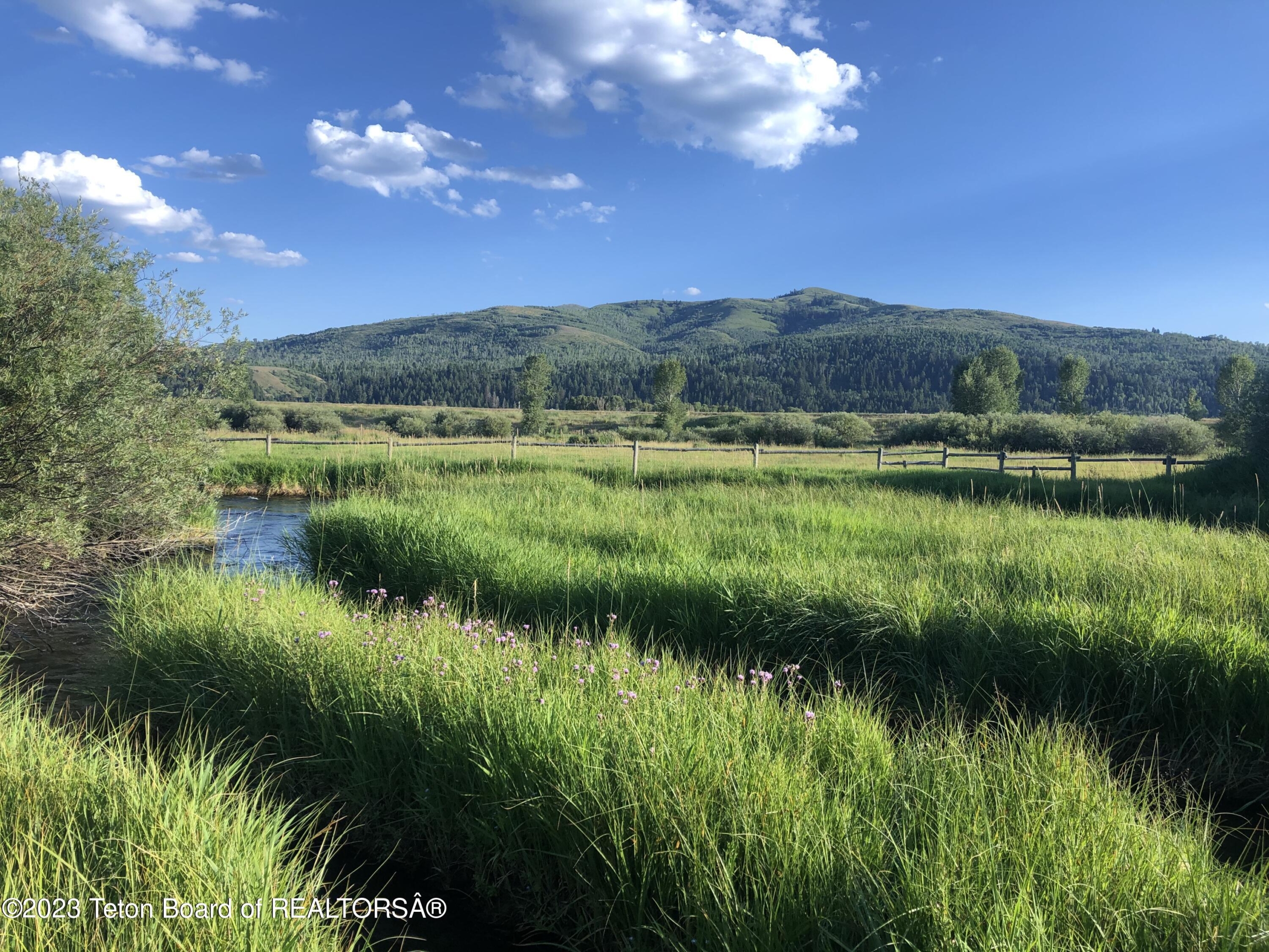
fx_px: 1026
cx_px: 634
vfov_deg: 49.7
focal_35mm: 28
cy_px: 476
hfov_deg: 63.4
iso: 20
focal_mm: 3.99
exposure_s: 1/873
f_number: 1.8
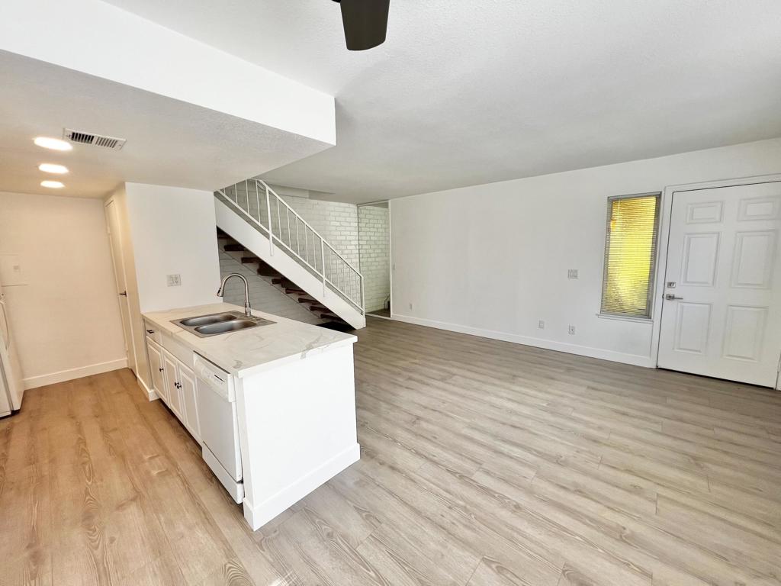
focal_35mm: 13
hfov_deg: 106.2
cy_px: 293
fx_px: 293
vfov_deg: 89.9
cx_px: 390
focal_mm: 1.57
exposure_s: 1/130
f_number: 1.8
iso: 32
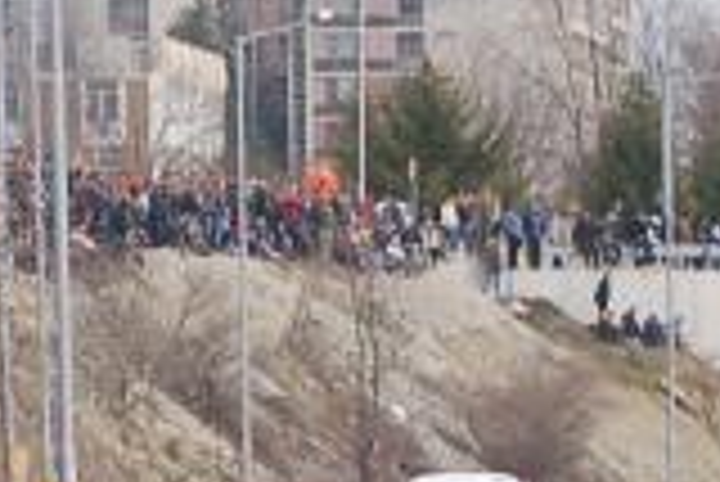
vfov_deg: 2.6
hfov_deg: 3.9
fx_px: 10553
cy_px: 917
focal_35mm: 527
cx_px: -562
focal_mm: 55
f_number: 4
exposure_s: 1/1000
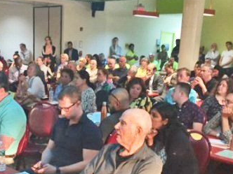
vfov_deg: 24.7
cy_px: 149
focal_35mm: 58
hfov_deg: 33.1
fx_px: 390
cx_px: 90
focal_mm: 4.15
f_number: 2.2
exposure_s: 1/30
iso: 125
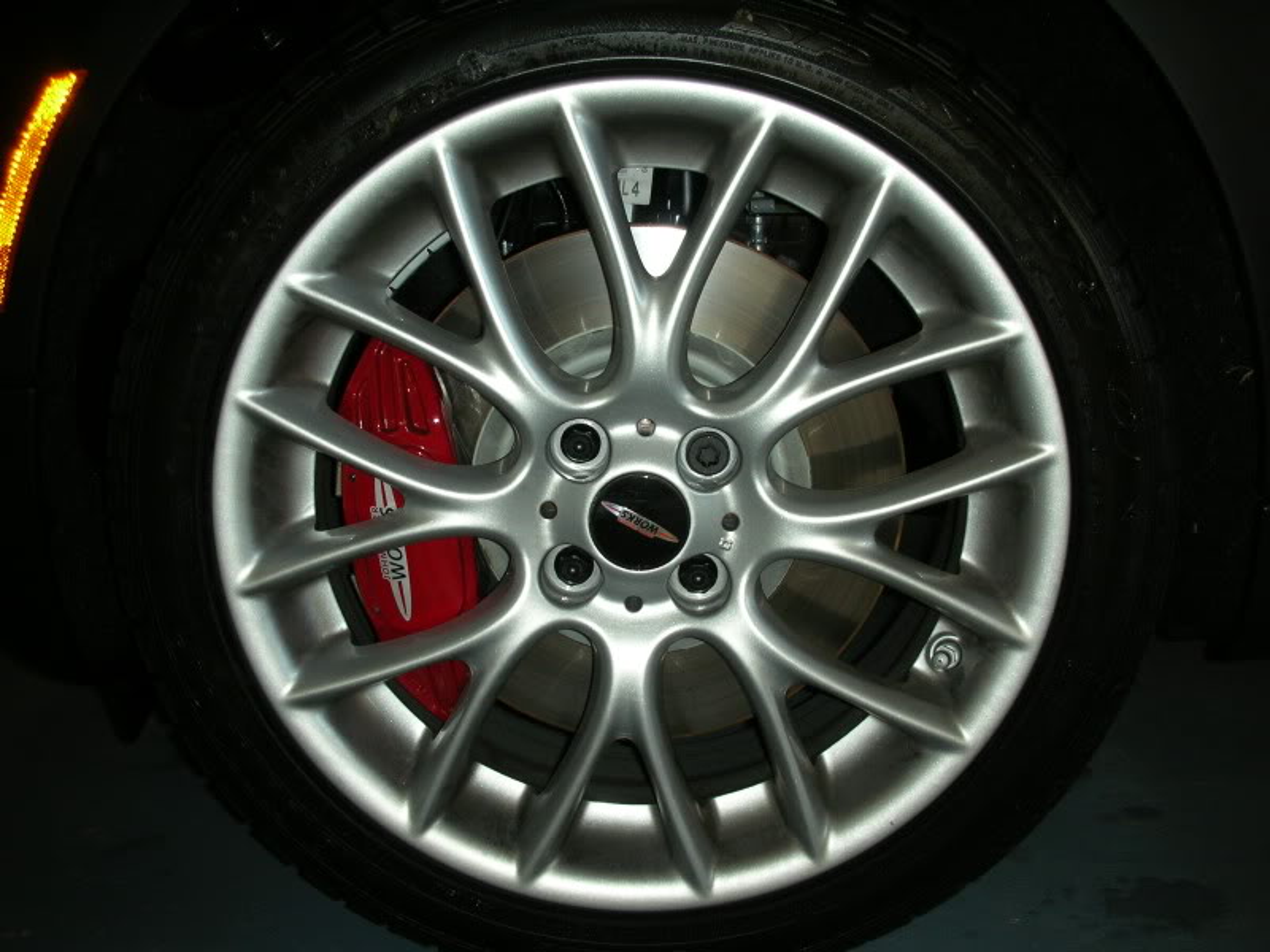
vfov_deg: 40.7
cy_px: 476
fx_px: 1284
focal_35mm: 35
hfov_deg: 52.6
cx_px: 635
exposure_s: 1/60.1
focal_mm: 5.8
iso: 50
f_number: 3
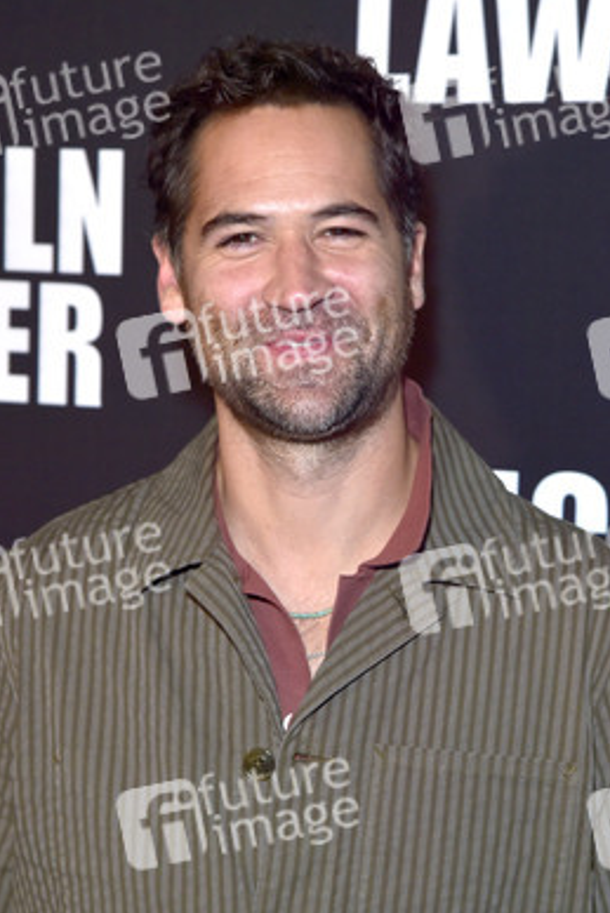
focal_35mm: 98
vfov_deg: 20.8
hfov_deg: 14.0
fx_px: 2488
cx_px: 307
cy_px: 461
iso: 800
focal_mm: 95
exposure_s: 1/200
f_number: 6.3
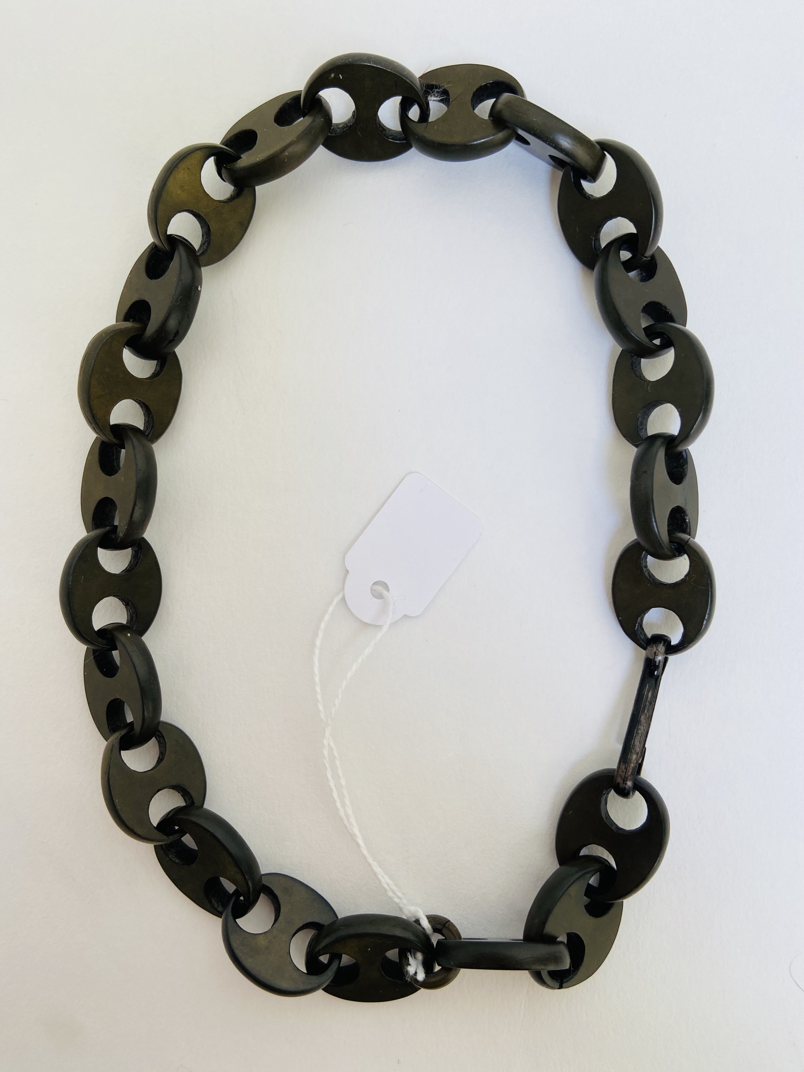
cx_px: 402
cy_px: 536
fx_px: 805
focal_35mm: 26
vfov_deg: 67.3
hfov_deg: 53.1
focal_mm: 4.25
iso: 40
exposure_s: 1/100
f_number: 1.8
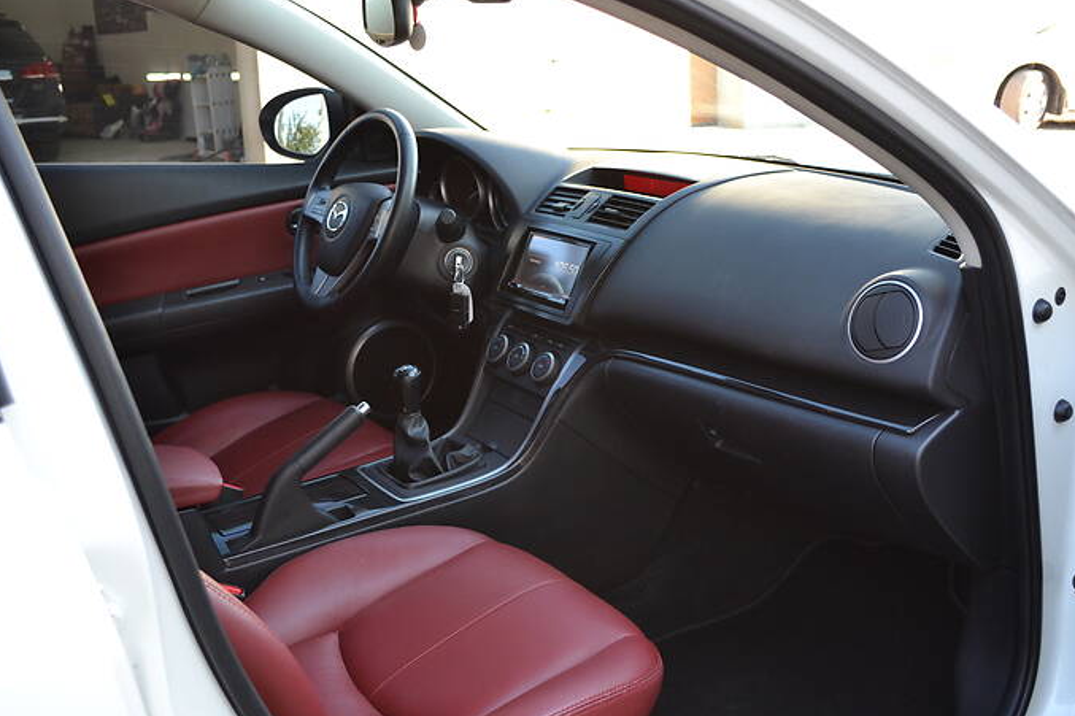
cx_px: 548
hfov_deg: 49.6
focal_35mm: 39
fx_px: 1164
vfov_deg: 34.2
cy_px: 355
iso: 400
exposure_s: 1/80
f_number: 4.5
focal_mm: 22
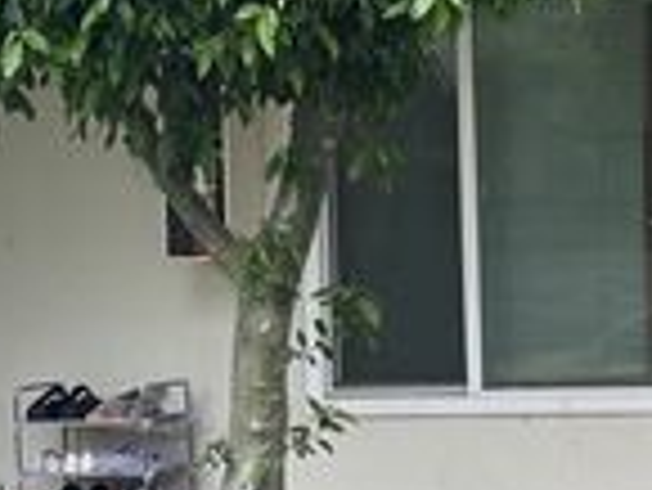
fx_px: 3374
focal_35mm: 179
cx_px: 958
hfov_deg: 10.7
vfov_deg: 8.3
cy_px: 245
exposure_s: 1/121
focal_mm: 5.96
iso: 32
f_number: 1.6
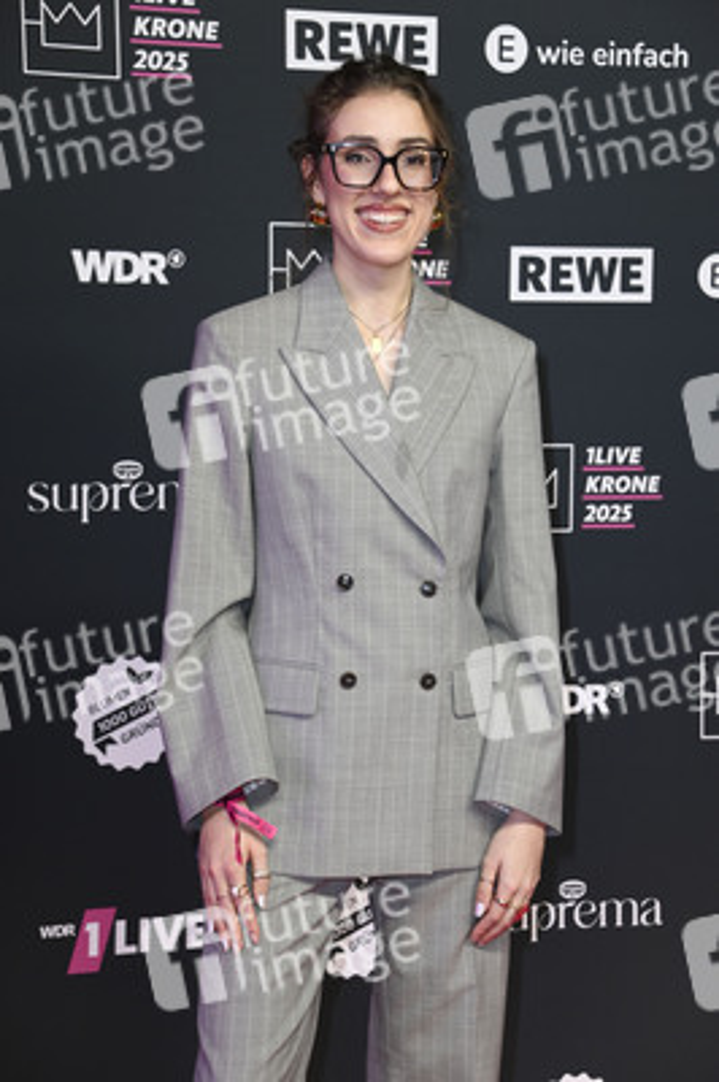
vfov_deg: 22.2
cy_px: 541
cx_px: 360
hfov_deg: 14.8
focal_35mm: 92
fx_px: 2761
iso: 1000
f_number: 5.6
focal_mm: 92
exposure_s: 1/250
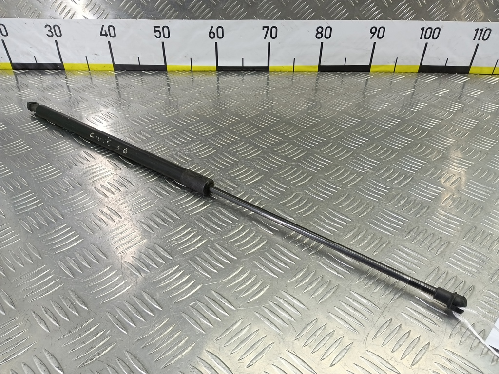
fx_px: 332
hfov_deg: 73.9
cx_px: 250
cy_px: 187
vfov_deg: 58.9
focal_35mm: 23
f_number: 1.6
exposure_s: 1/50
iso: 118
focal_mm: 4.11
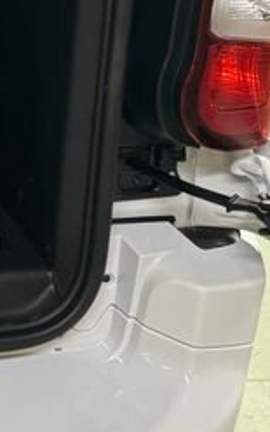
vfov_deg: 18.9
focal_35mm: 105
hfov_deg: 10.6
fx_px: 1236
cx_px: -394
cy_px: -63
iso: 800
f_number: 1.78
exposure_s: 1/50
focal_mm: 6.76
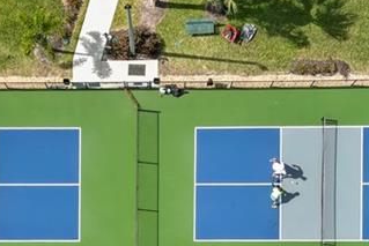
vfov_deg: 14.3
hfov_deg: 21.8
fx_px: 954
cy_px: 289
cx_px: 138
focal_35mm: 93
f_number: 6.3
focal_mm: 10.57
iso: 100
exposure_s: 1/140
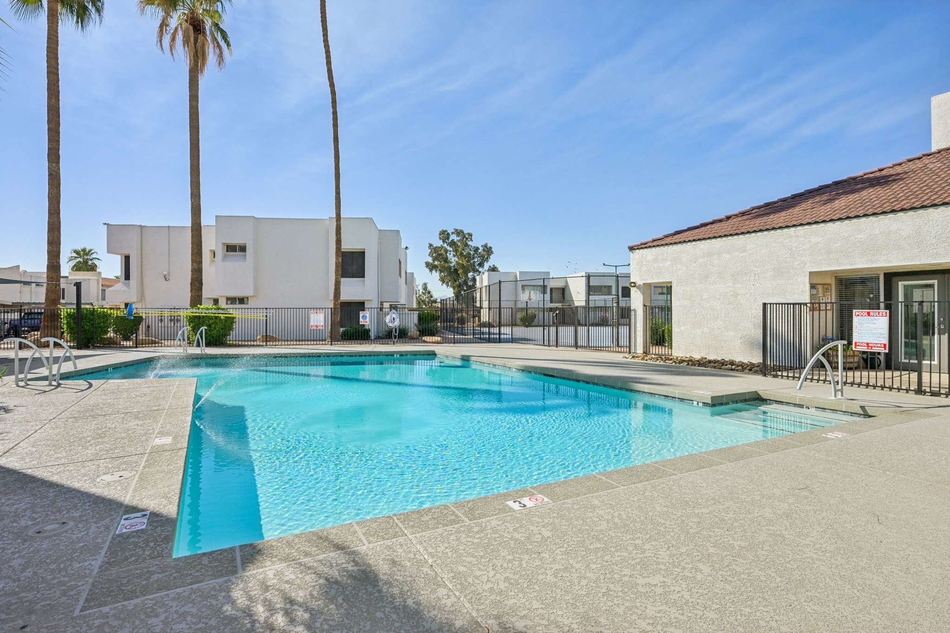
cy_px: 316
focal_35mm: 18
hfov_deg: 90.0
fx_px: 475
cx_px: 475
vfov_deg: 67.4
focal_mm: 18
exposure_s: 1/2500
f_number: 8
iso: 500
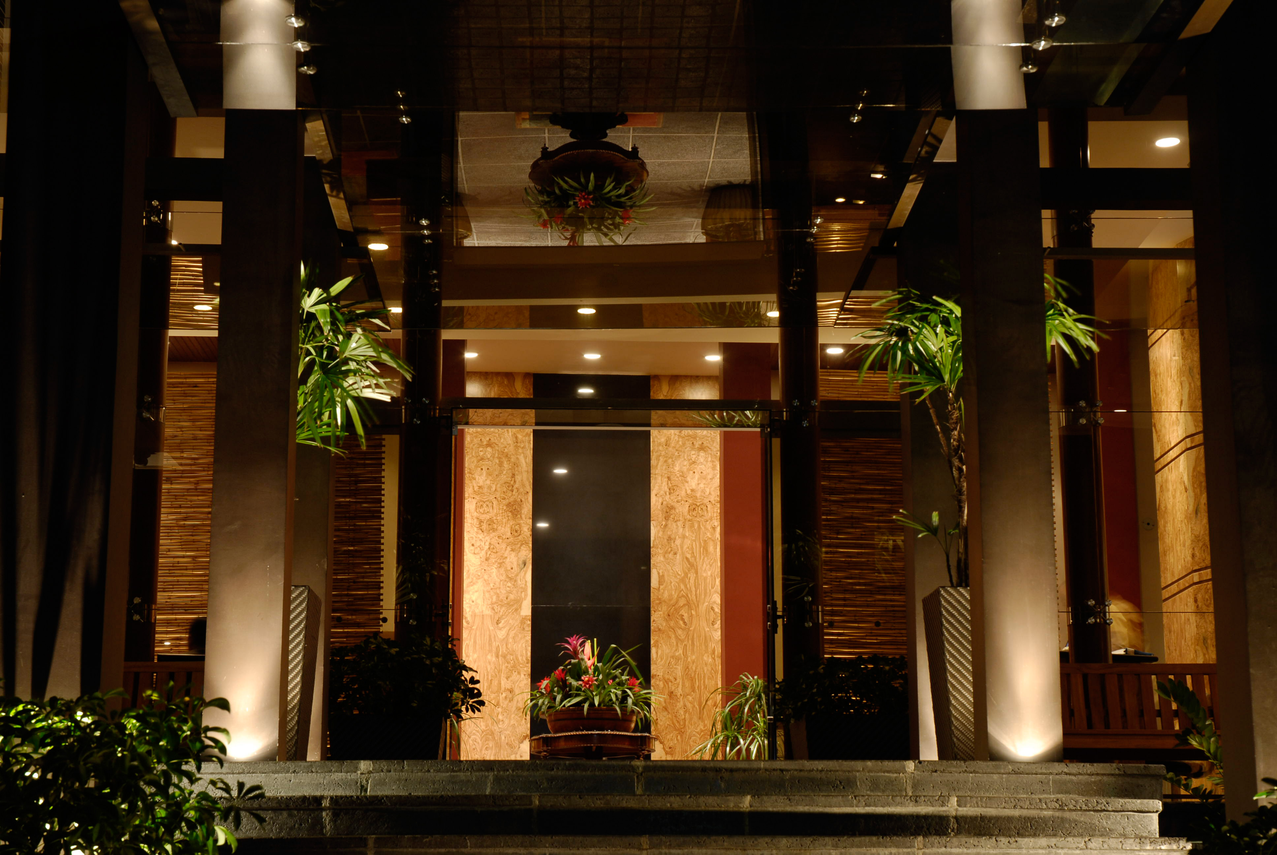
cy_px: 428
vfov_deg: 20.7
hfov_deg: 30.5
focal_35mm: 66
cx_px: 638
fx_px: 2344
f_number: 8
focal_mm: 44
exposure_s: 15
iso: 100
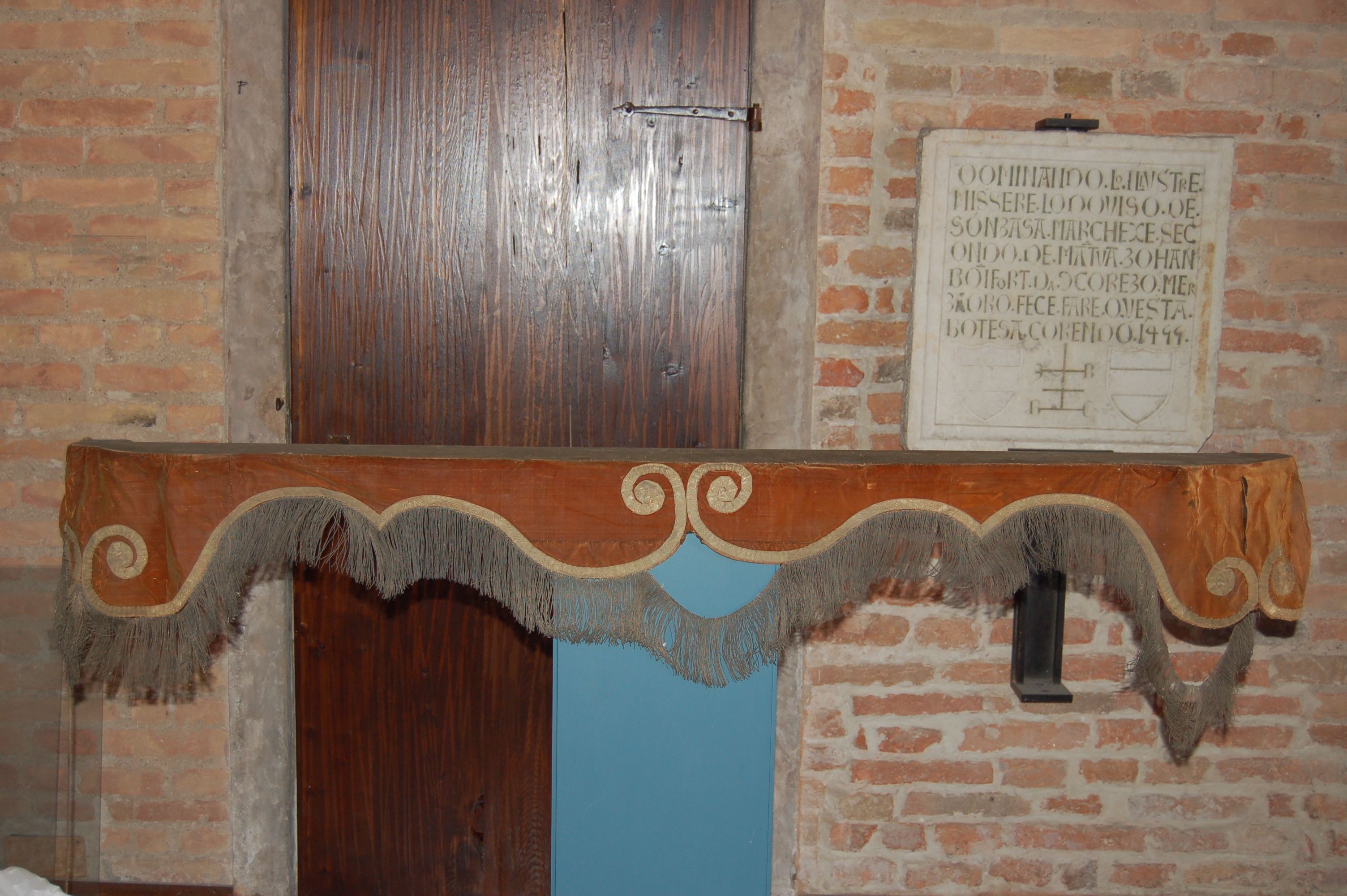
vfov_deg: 28.9
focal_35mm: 46
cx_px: 674
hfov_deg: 42.4
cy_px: 448
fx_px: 1738
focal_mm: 31
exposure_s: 1/60
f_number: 4.5
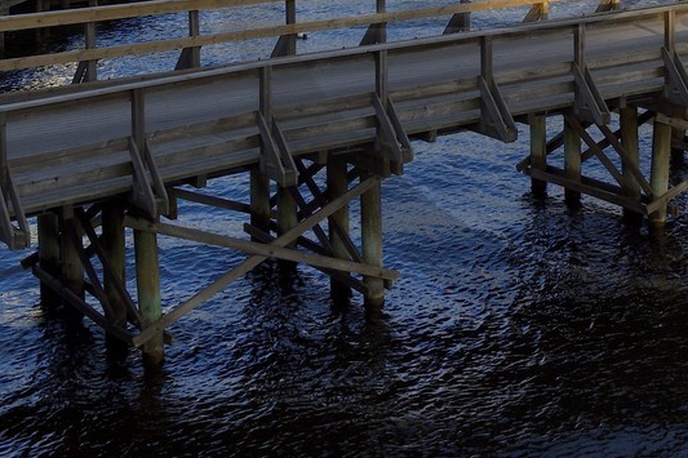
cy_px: -182
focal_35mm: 81
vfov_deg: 15.8
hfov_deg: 23.8
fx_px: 1547
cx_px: 710
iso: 200
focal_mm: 27
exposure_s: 1/250
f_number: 9
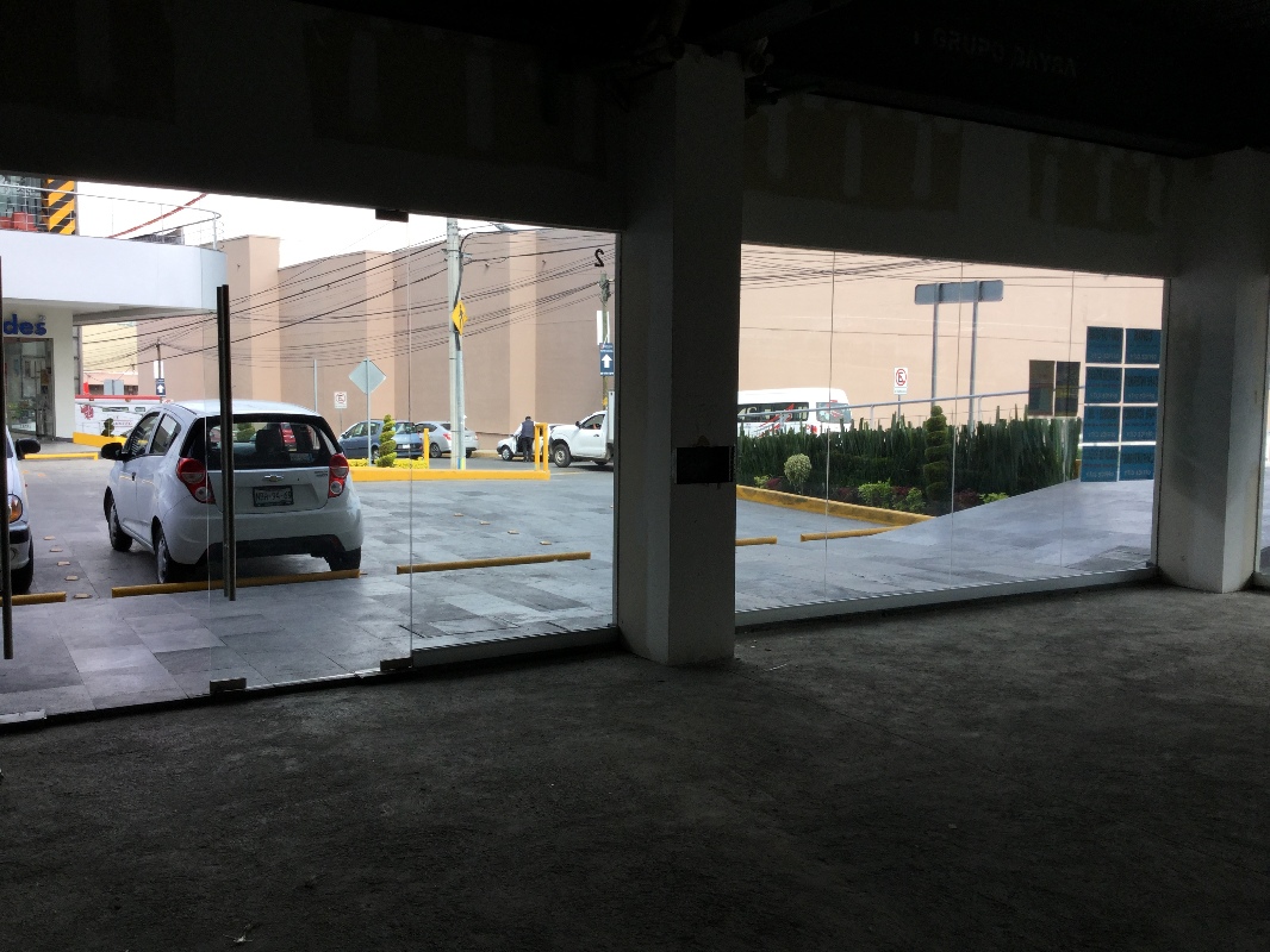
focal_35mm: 31
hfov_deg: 58.3
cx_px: 635
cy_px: 476
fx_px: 1138
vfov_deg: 45.5
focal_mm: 3.3
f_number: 2.4
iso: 25
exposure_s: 1/237
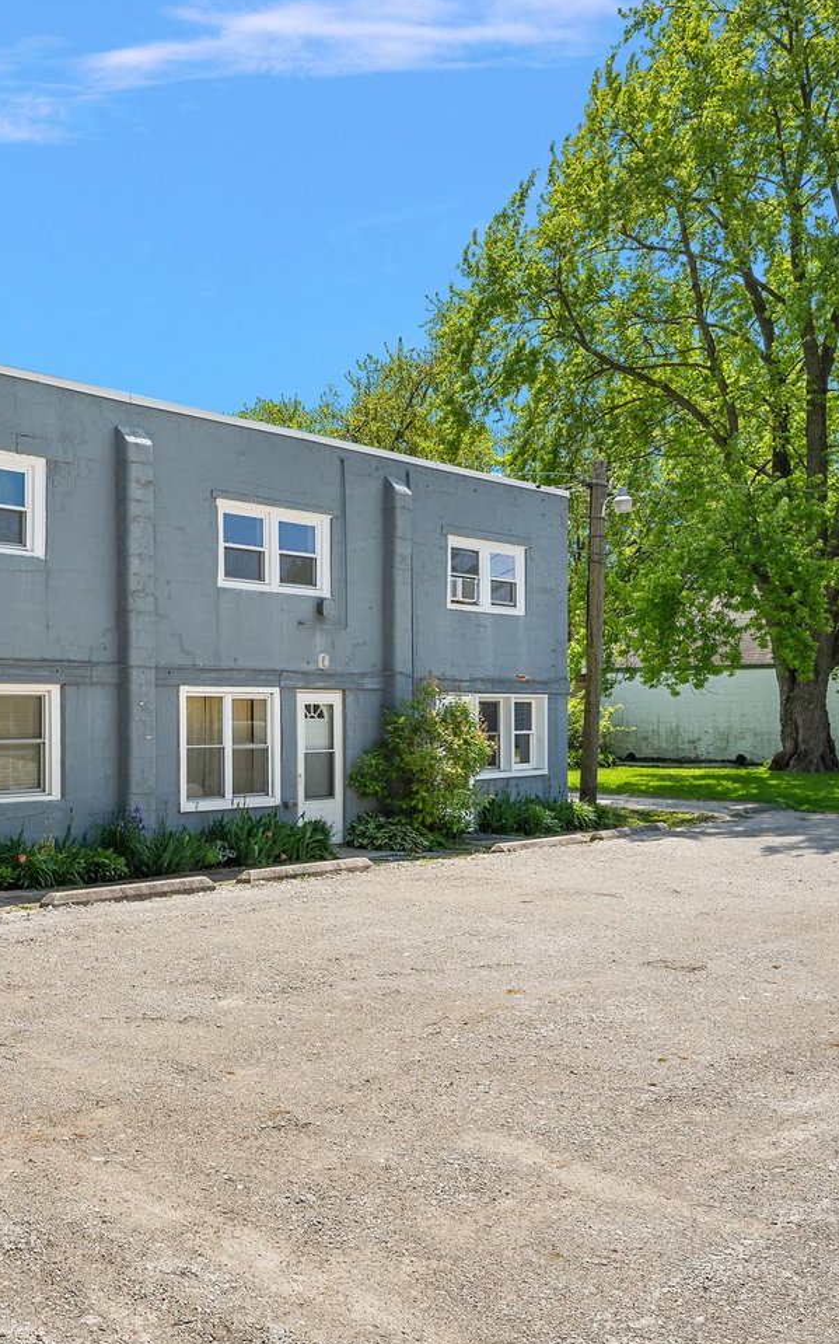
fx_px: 1172
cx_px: 46
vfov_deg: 59.6
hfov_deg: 36.3
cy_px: 706
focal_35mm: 32
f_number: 9
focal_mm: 18.6
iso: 400
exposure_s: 1/160
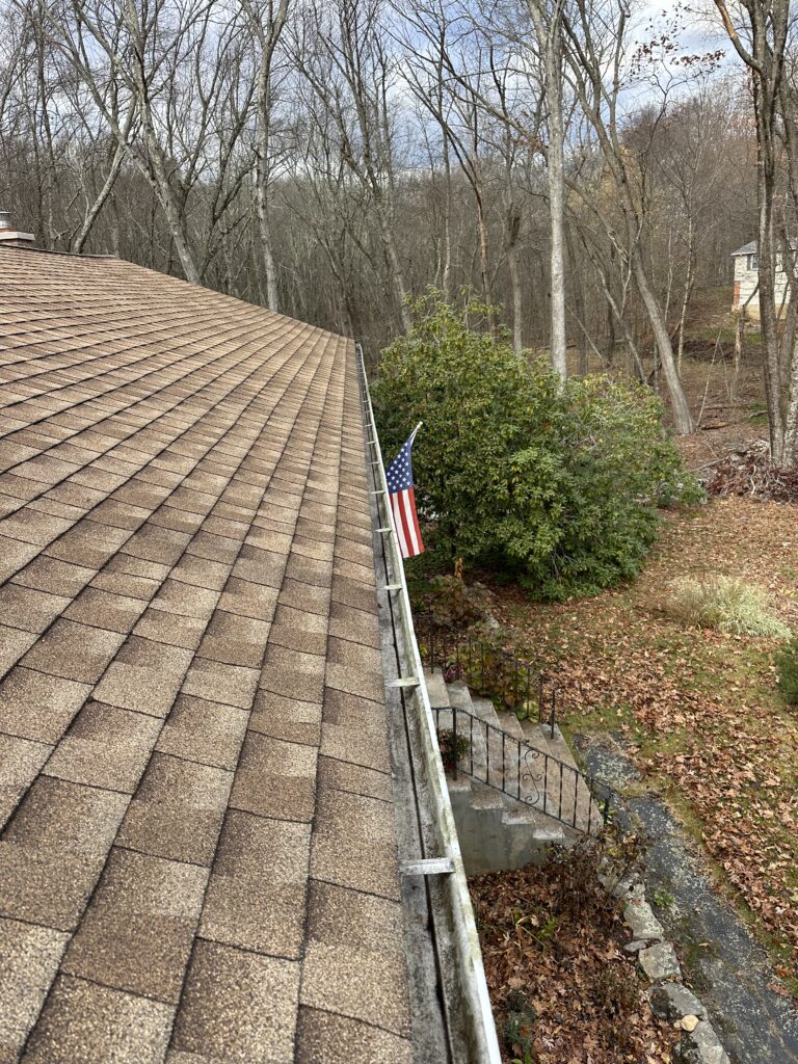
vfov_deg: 71.6
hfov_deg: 56.8
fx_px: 738
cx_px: 399
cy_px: 532
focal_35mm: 24
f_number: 1.78
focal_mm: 6.86
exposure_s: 1/409
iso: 80
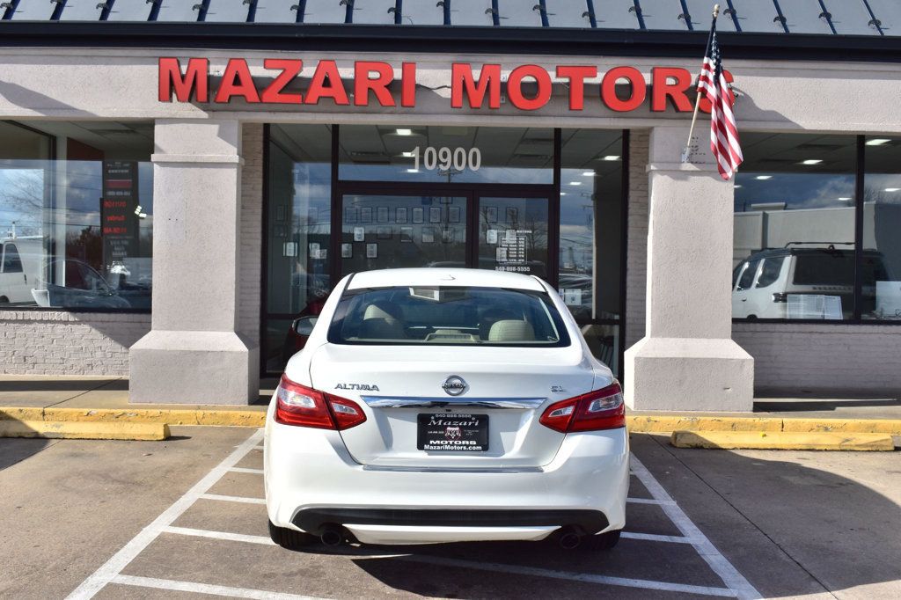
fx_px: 1088
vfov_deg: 30.8
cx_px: 450
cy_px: 300
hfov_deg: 45.0
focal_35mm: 44
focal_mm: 29
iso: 220
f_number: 11
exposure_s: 1/500
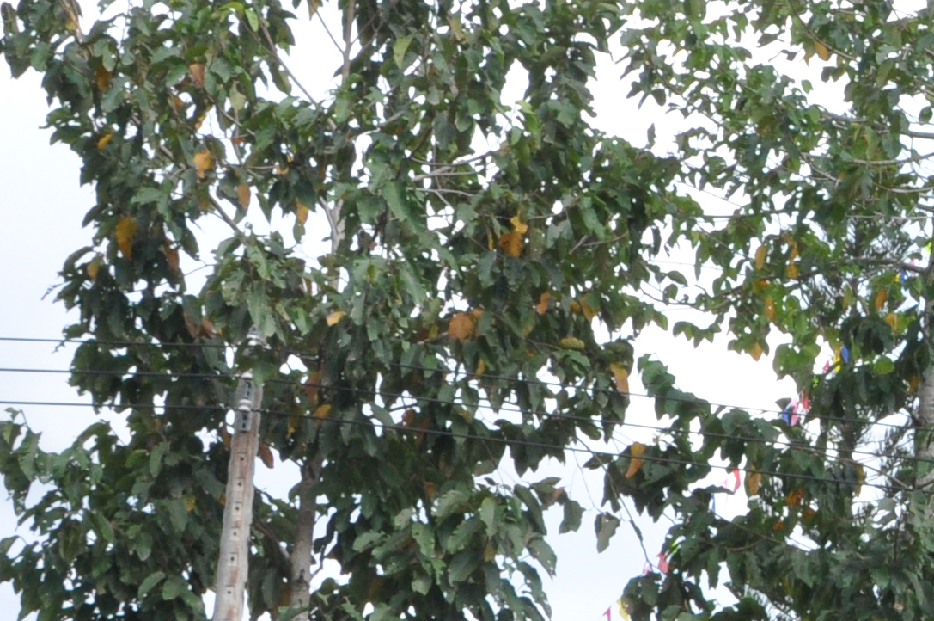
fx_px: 3680
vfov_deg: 9.6
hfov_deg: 13.6
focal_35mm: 142
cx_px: 1433
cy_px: 427
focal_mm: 24
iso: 640
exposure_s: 1/100
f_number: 18
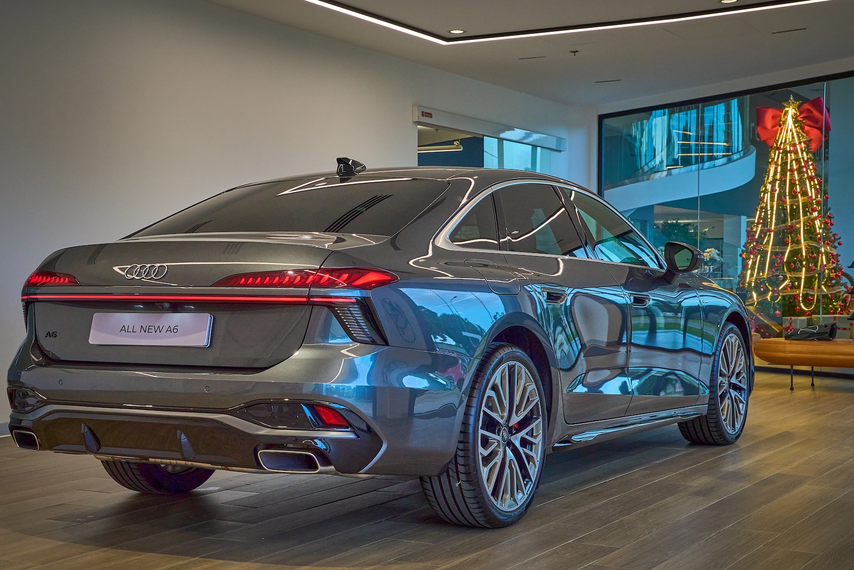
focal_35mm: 54
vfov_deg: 25.1
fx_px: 1281
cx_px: 398
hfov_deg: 36.9
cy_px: 291
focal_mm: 32
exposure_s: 1/250
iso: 640
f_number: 5.6
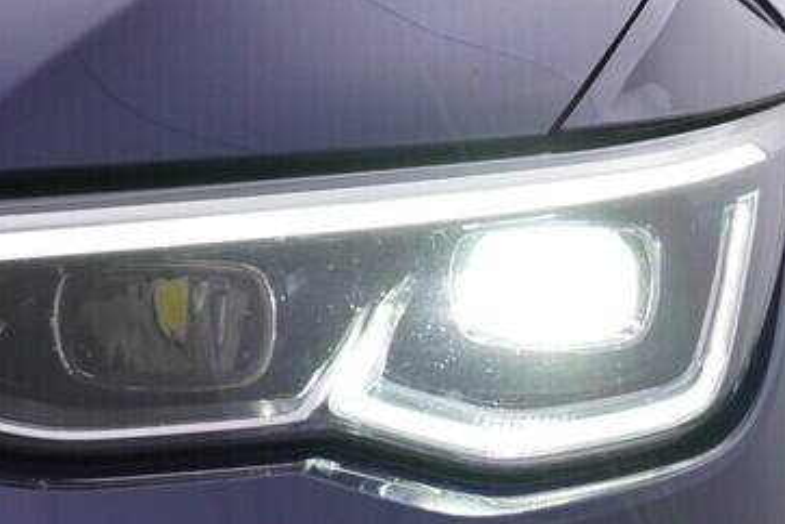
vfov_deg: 9.4
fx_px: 3118
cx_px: 742
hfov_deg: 14.2
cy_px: 686
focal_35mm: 143
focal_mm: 24
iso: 125
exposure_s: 1/100
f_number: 4.5
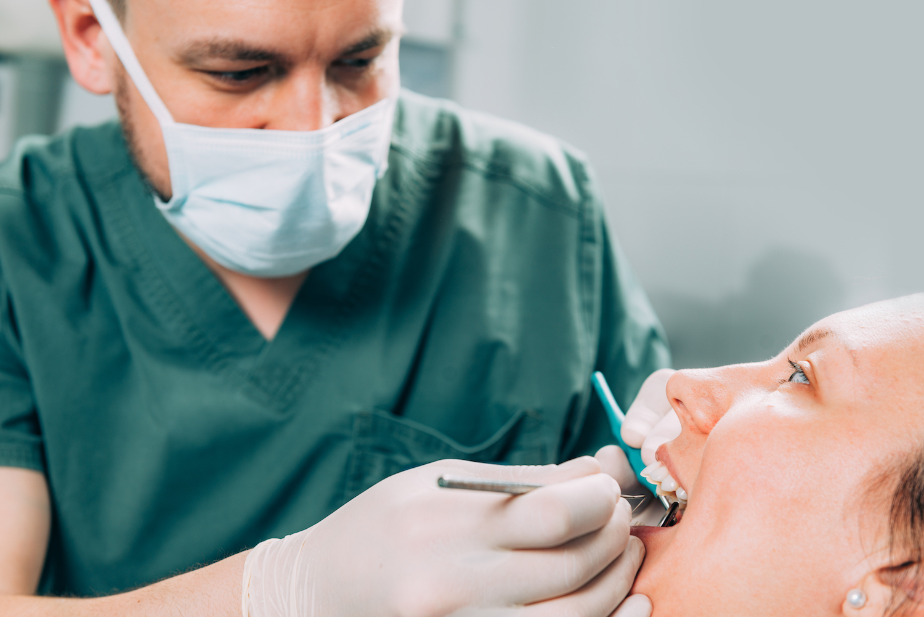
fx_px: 1284
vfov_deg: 27.0
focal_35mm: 50
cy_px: 308
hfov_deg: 39.6
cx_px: 462
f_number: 4.5
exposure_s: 1/160
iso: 100
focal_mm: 50
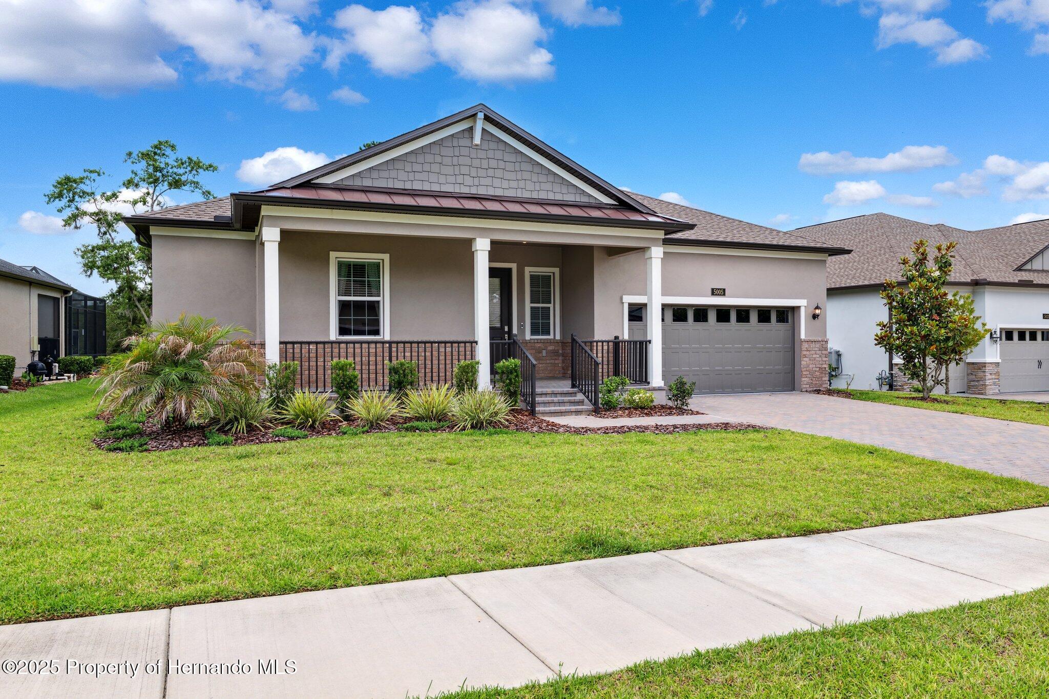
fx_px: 728
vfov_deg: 51.3
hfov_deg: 71.5
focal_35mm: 25
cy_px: 350
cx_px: 524
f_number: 8
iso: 100
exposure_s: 1/160
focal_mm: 25
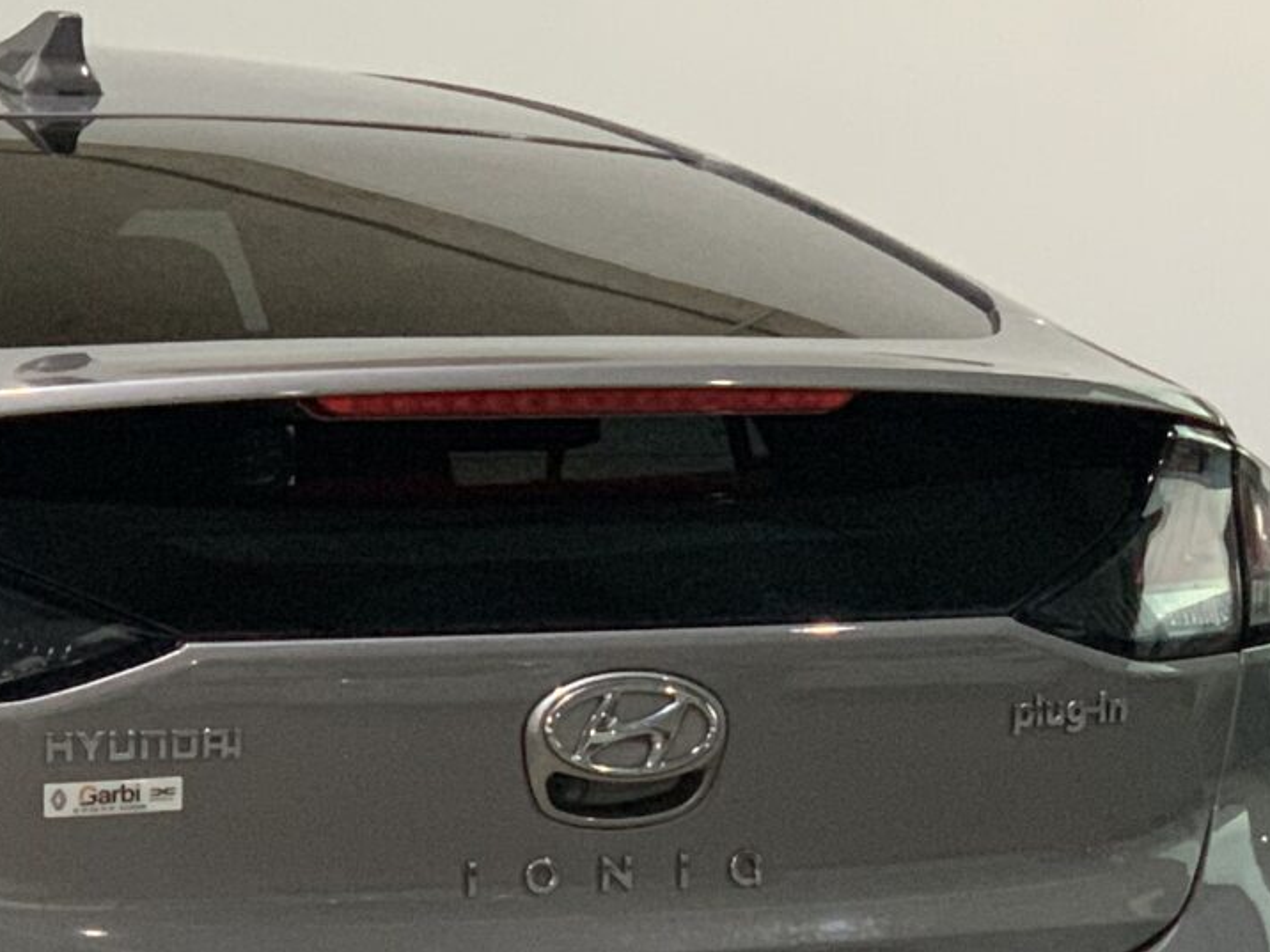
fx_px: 6824
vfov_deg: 7.9
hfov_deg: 10.6
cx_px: 584
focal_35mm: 186
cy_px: 954
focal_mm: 6
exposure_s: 1/60
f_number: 2.4
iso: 250
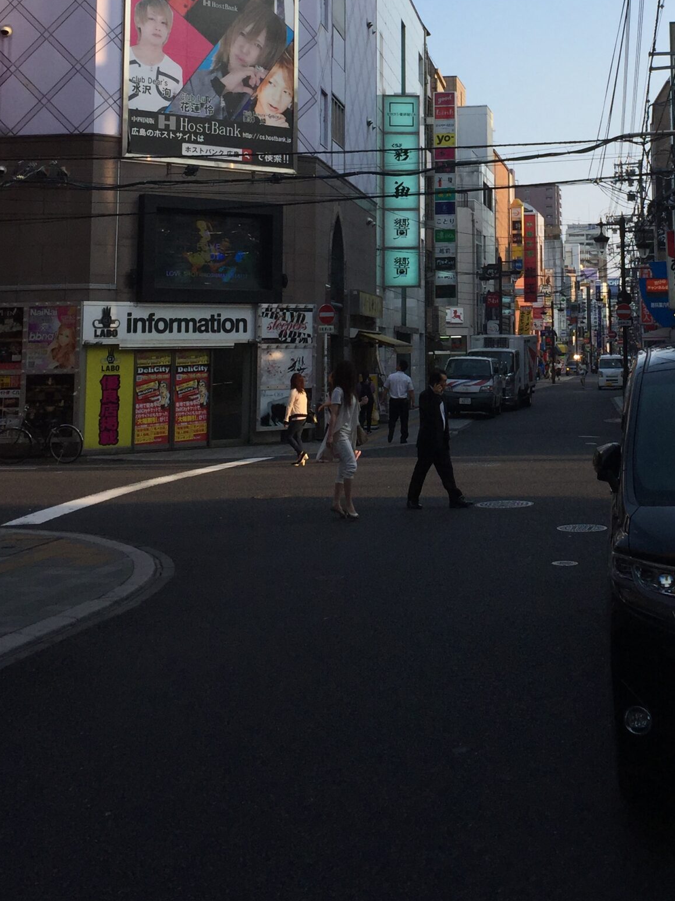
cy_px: 206
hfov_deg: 29.6
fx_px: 1248
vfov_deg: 38.5
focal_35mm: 48
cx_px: 536
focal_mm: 4.15
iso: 32
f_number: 2.2
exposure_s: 1/1163
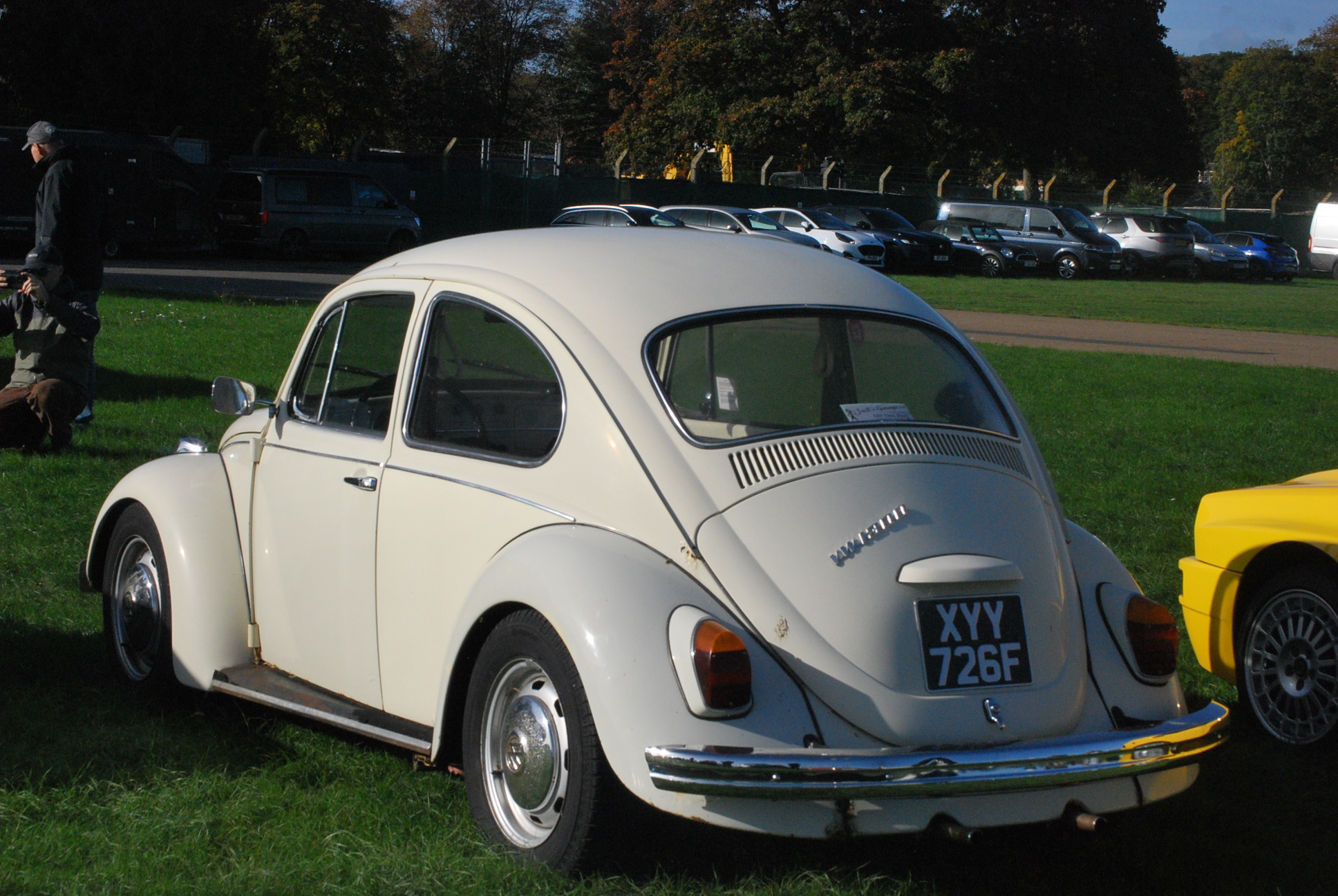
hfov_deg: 24.6
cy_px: 448
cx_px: 669
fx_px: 3070
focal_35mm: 82
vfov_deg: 16.6
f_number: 16
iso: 800
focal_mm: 55
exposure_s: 1/1000
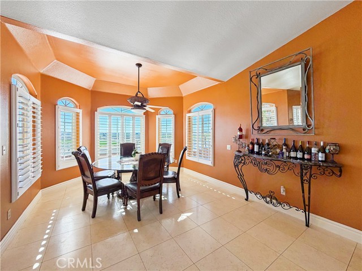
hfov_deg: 102.1
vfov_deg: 85.7
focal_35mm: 14
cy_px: 136
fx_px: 146
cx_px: 181
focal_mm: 2.22
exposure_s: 1/420
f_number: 2.2
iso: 64
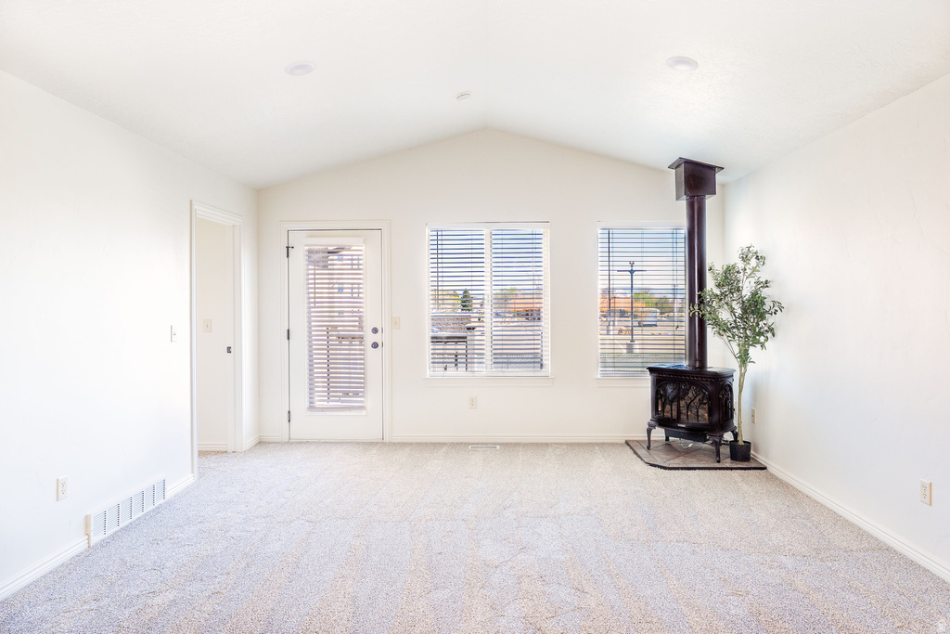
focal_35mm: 17
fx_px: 459
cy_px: 317
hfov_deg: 91.9
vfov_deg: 69.2
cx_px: 475
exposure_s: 1/250
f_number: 8
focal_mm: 17.4
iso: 400
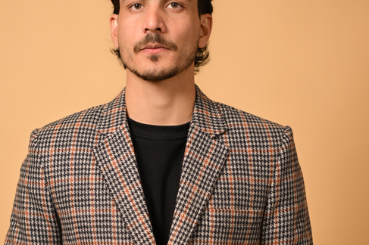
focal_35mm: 113
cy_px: 244
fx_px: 1157
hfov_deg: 18.1
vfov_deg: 12.0
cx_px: 129
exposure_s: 1/1250
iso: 200
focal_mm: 50
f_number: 2.2
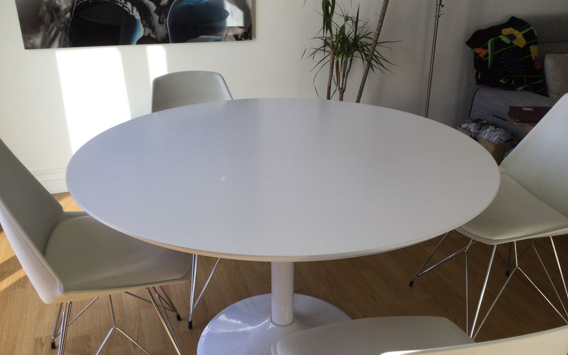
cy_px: 183
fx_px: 511
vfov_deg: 38.3
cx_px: 285
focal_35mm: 33
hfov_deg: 58.2
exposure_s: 1/100
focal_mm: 3.3
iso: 32
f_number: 2.4
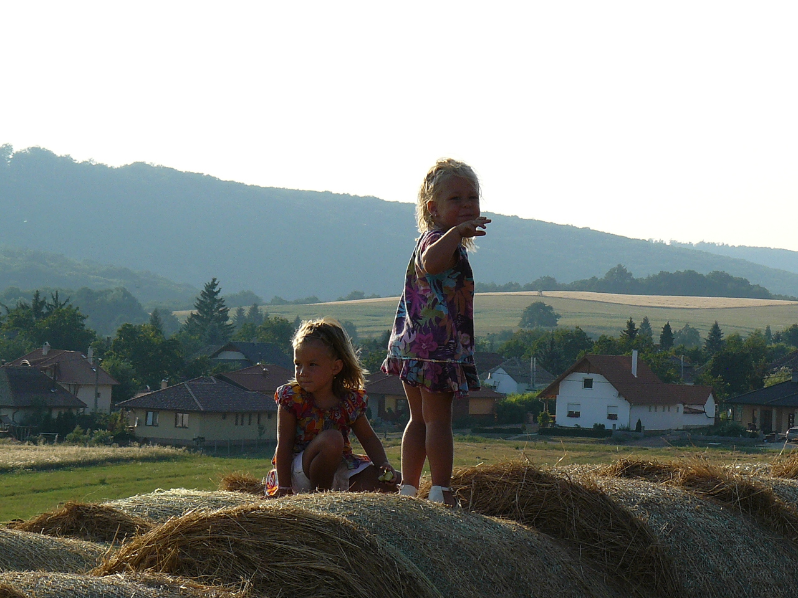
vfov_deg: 9.7
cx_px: 399
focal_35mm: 153
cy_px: 299
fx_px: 3527
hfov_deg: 12.9
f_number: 5.6
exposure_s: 1/320
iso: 100
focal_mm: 16.9
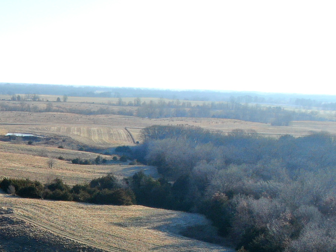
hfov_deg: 24.6
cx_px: -50
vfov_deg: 19.2
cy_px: 290
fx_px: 709
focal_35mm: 73
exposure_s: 1/833
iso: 100
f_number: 2.8
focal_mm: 4.39
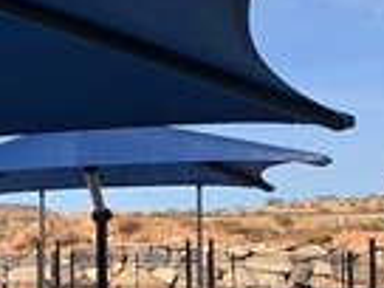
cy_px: 234
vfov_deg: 23.6
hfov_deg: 20.9
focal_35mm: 61
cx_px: -319
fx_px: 677
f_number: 2.2
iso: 50
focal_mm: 2.2
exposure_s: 1/2737
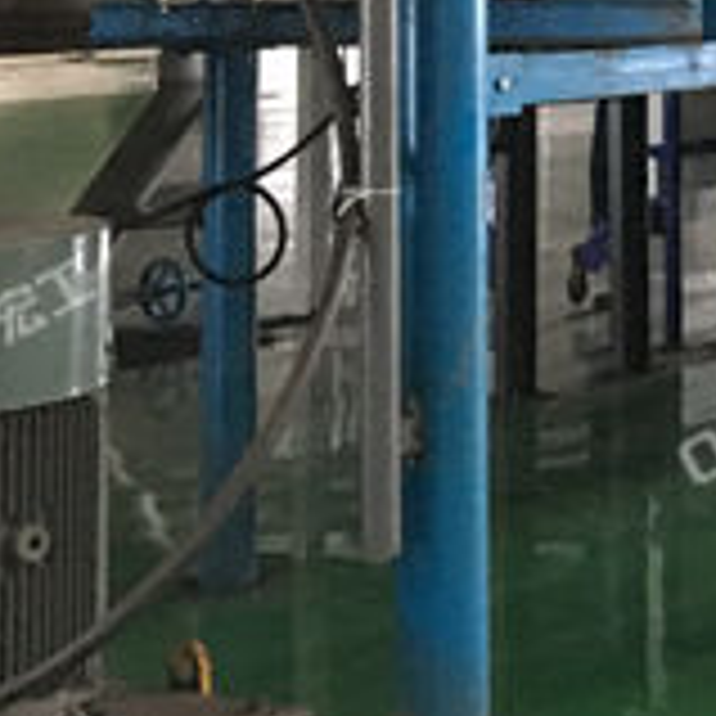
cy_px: -304
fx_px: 2644
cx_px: 1198
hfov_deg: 14.0
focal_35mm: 113
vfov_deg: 14.5
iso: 250
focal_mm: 4.15
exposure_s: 1/17
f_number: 2.2
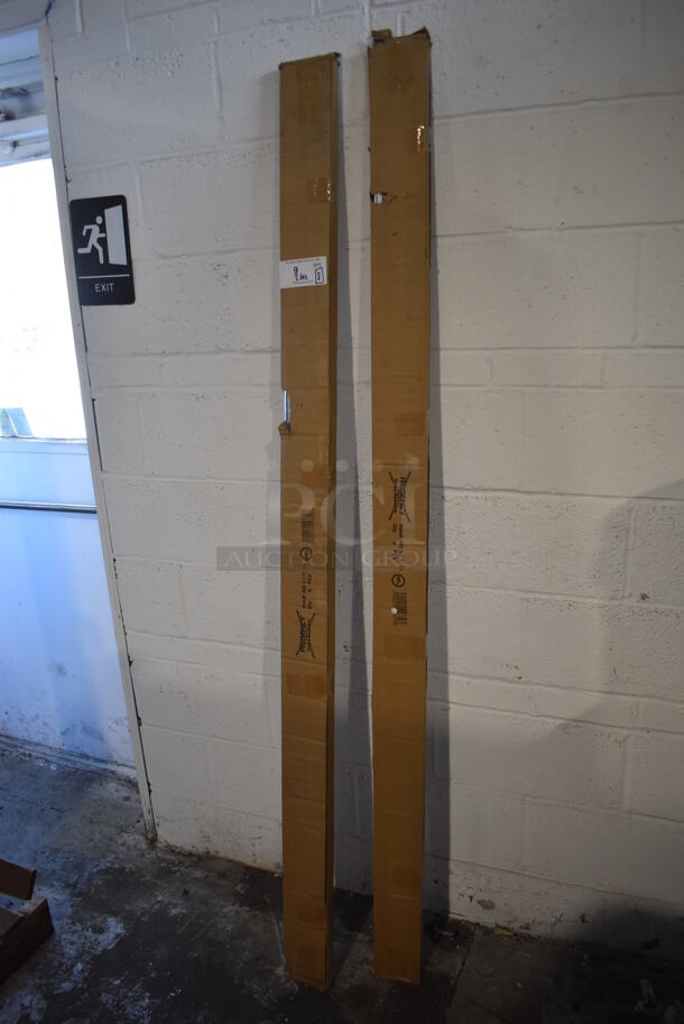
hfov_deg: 48.0
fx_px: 768
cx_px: 342
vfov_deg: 67.3
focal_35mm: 27
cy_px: 512
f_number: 3.5
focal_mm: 18
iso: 1400
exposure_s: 1/125
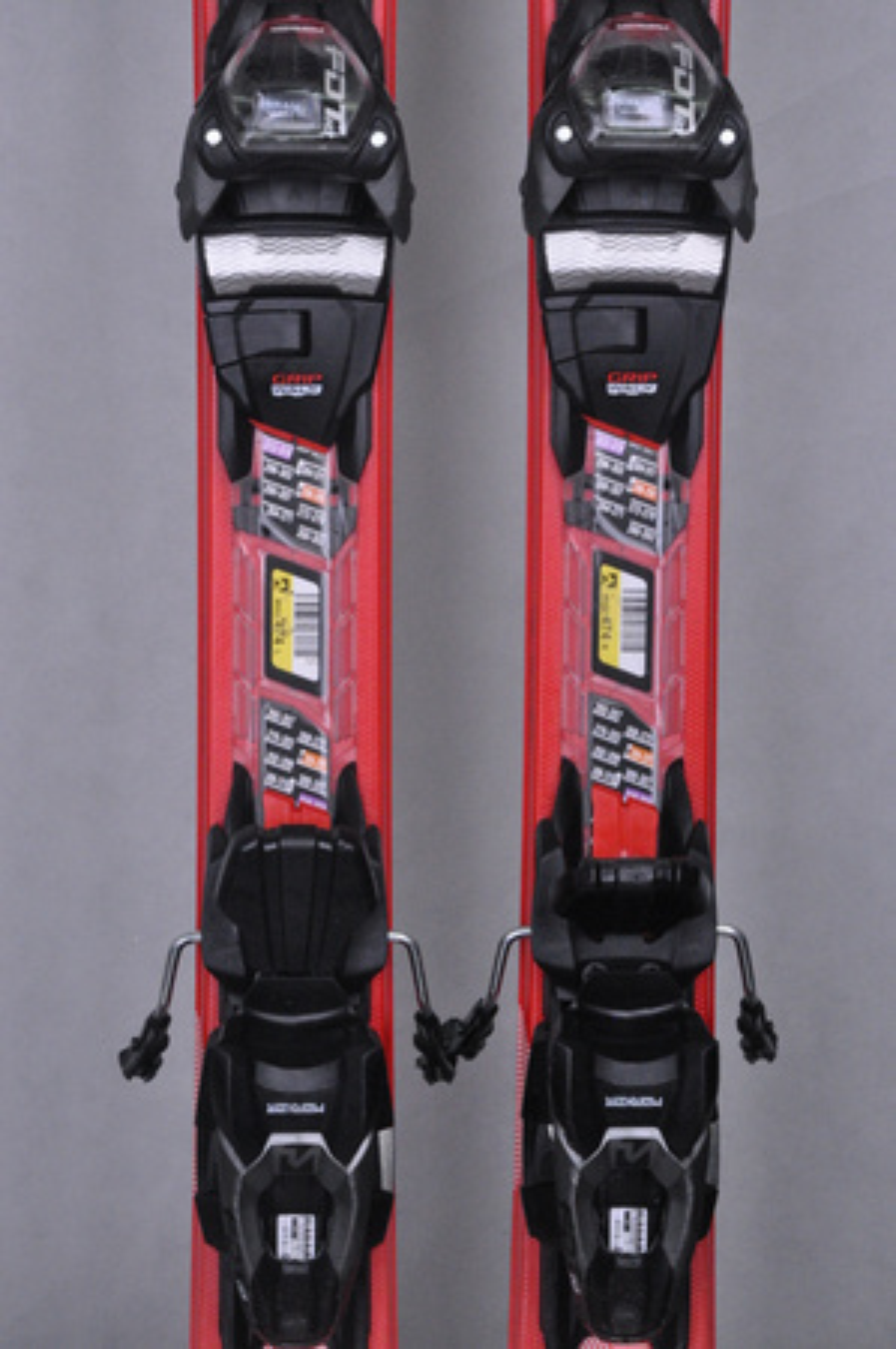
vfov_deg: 17.1
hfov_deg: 11.4
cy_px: 674
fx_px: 4490
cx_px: 448
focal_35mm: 120
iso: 3200
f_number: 9.5
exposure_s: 1/125
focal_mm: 80
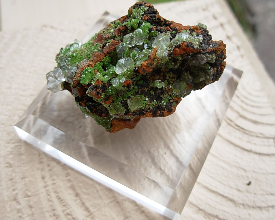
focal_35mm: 40
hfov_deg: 45.8
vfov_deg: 37.3
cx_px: 146
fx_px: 326
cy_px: 110
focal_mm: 6.3
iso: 50
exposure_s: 1/41.5
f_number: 2.9
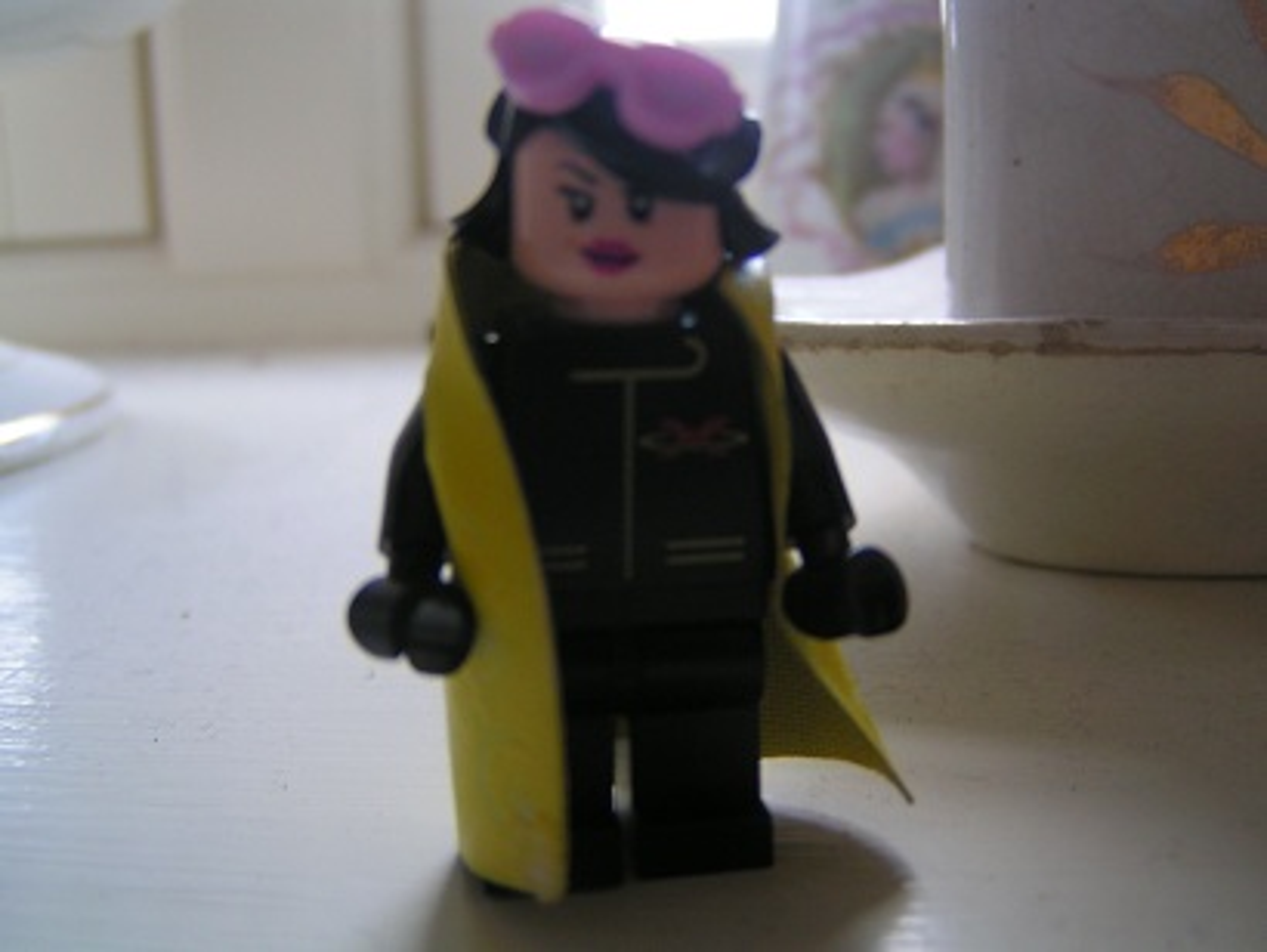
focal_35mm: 38
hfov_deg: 49.0
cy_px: 476
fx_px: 1392
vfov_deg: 37.8
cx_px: 634
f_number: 2.8
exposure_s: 1/40
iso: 80
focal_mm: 5.8
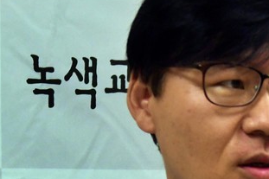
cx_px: 321
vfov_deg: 7.6
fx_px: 1322
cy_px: 276
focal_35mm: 177
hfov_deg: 11.4
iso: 1250
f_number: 2.8
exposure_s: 1/500
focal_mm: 29
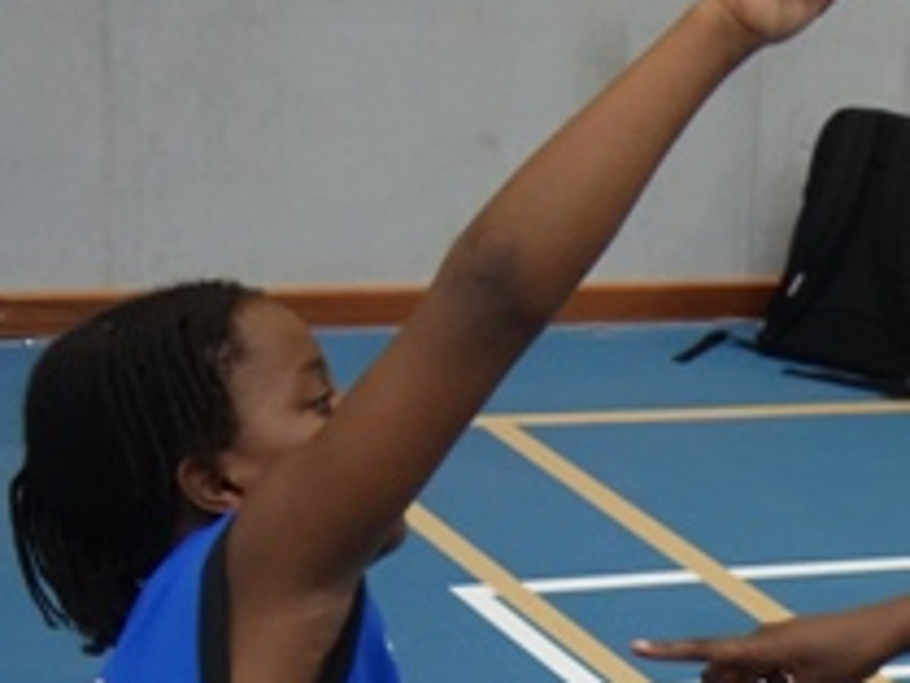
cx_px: 1424
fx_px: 3709
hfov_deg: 13.1
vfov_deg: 10.1
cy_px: 1083
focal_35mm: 141
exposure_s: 1/160
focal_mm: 13.09
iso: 640
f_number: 2.8
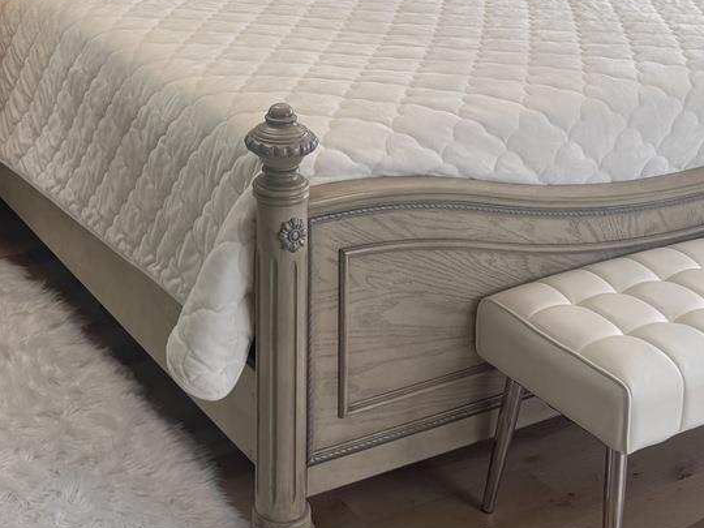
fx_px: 1302
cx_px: 206
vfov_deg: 21.1
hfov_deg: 29.9
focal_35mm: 64
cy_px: -129
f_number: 1.78
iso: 100
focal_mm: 6.76
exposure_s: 1/285
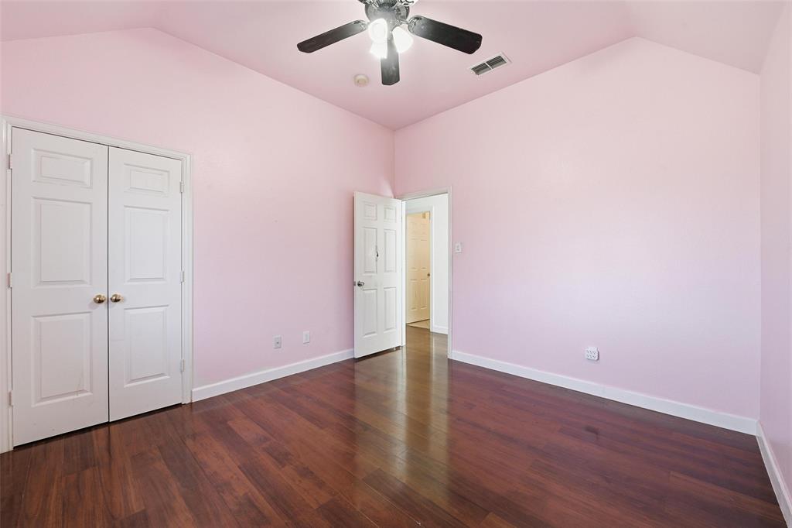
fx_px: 308
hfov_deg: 104.3
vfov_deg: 81.2
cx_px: 396
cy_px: 264
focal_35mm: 14
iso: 100
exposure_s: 1/60
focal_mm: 14
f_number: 9
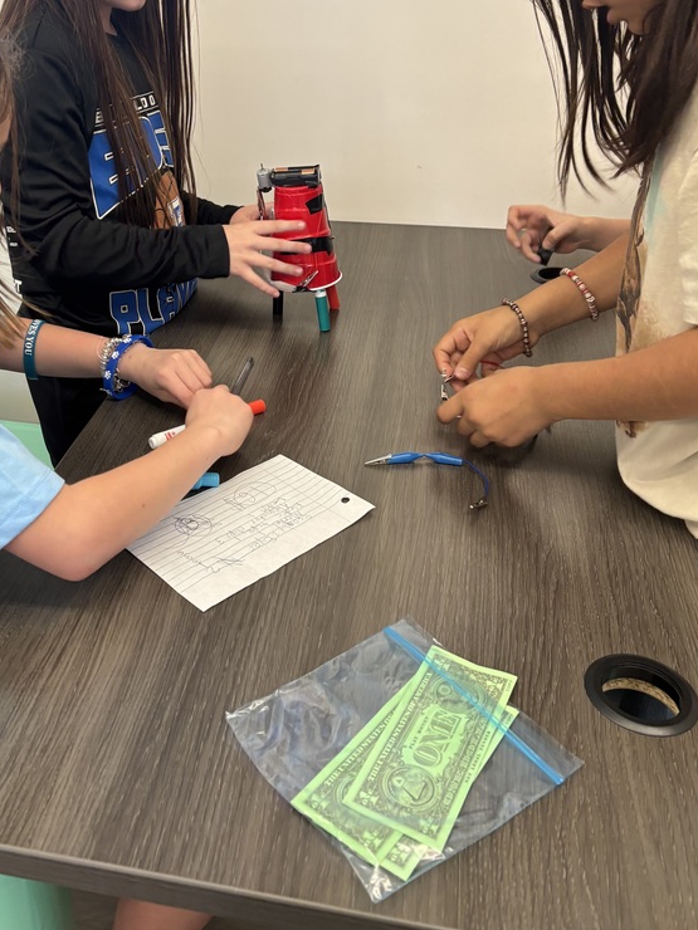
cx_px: 267
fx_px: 968
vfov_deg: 50.8
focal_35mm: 36
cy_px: 341
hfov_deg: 39.4
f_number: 1.6
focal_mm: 5.96
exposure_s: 1/60
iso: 200
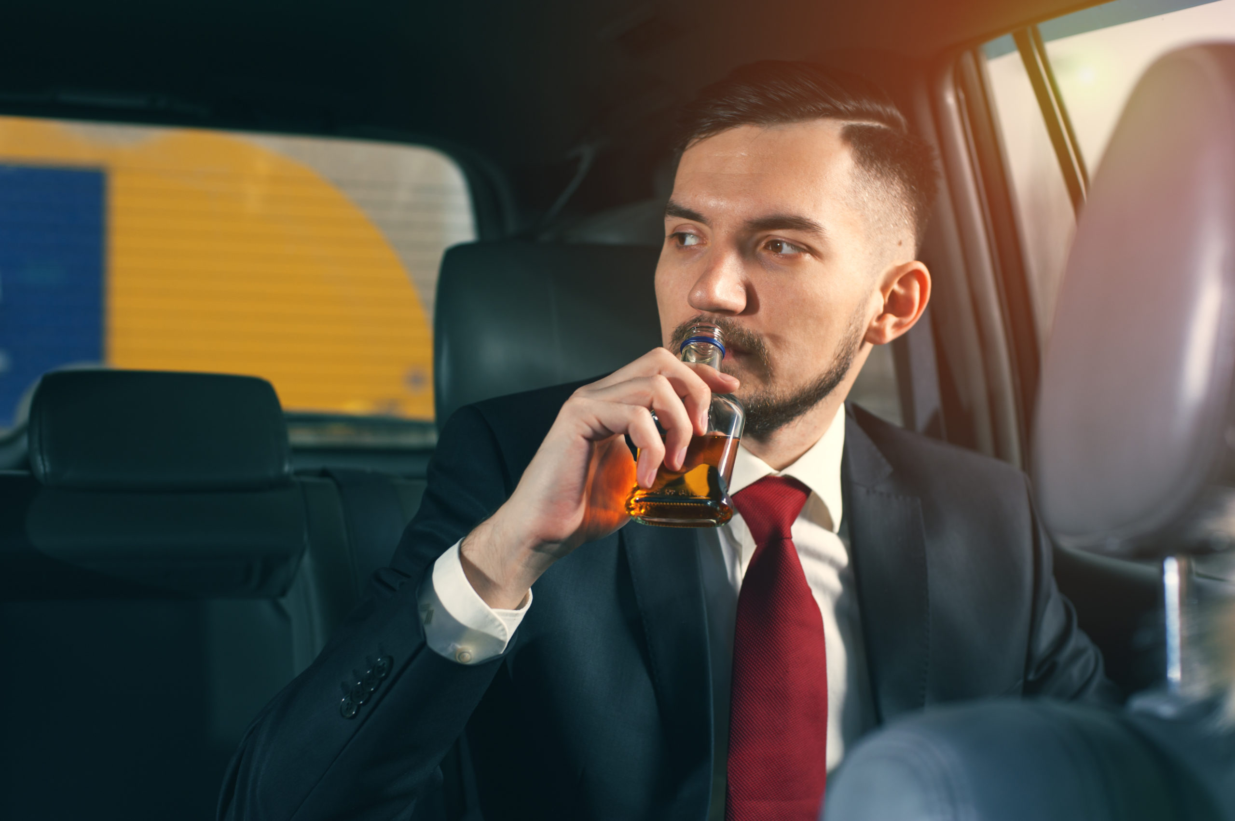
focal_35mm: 50
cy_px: 410
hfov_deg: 39.6
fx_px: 1714
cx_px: 618
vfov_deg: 27.0
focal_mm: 50
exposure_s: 1/60
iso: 200
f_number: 3.5
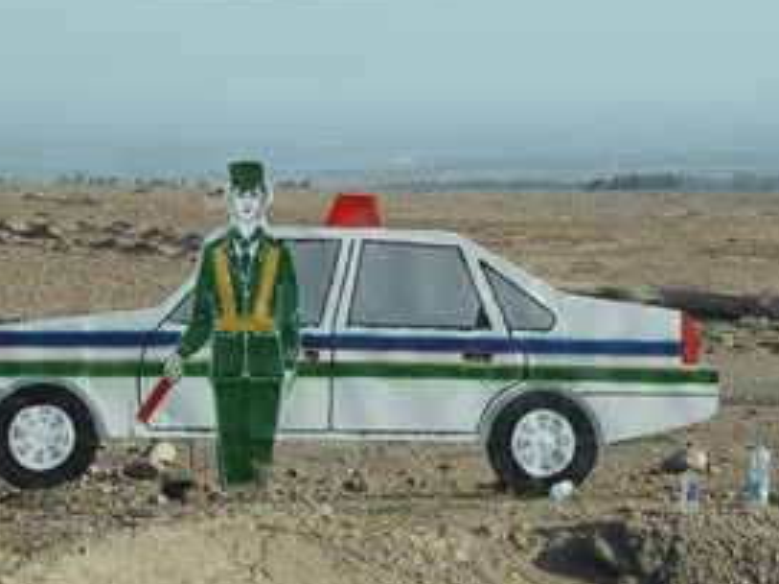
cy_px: 348
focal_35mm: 251
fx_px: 5646
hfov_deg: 7.9
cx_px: 296
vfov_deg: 5.9
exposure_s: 1/400
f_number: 5.4
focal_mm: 27.6
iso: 100
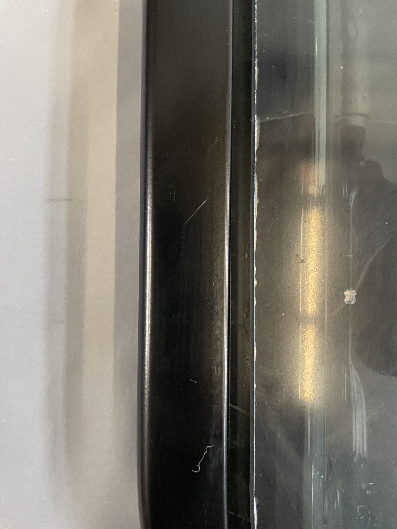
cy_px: 264
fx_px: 398
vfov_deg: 67.3
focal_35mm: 26
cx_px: 198
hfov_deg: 53.1
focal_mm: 4.2
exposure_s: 1/33
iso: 640
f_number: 1.6
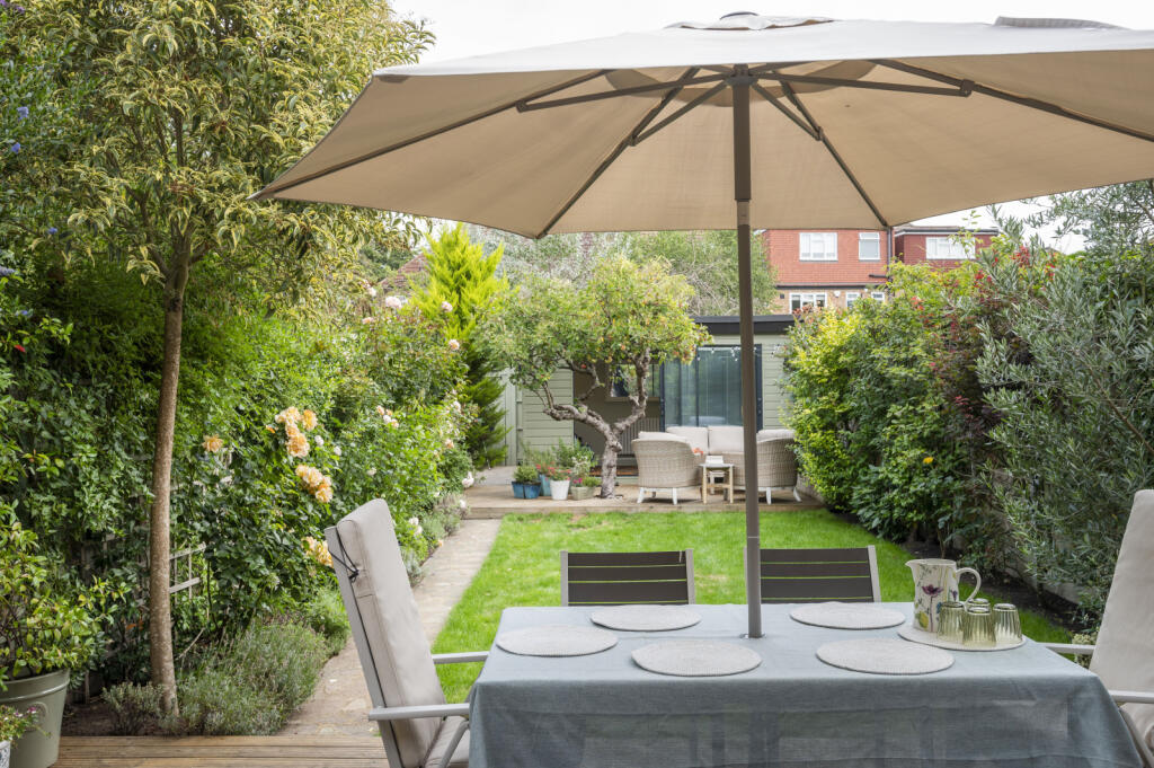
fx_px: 961
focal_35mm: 30
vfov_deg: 43.5
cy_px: 384
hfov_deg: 62.0
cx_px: 577
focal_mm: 30
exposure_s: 1/100
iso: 200
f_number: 8
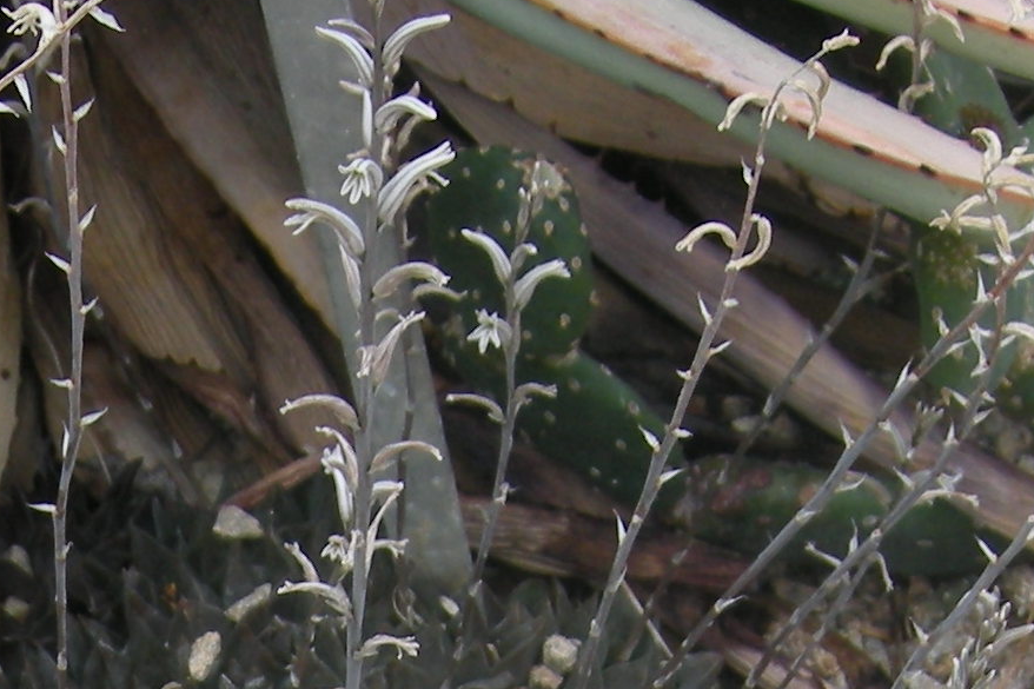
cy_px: 750
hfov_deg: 27.1
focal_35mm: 73
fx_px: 2096
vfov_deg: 18.0
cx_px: 197
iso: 64
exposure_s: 1/67
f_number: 3
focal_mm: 7.5
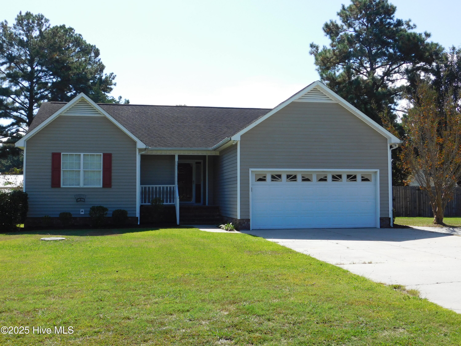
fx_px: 533
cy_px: 173
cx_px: 230
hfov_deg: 46.8
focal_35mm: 40
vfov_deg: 36.0
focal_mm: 7.1
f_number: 3.6
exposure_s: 1/1000
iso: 125
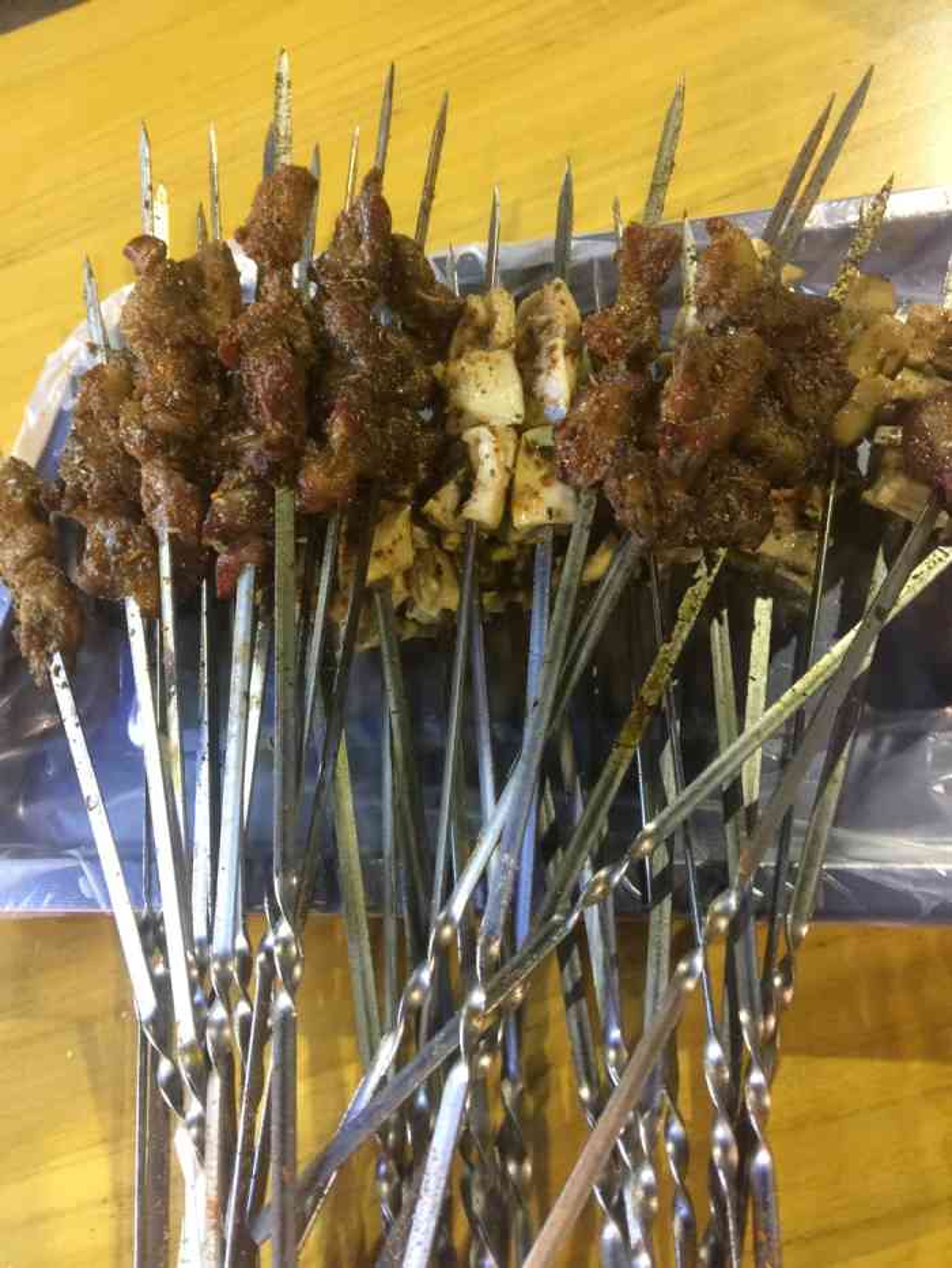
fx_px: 1063
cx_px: 476
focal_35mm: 29
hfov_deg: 48.2
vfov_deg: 61.7
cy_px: 634
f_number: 2.2
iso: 100
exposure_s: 1/10
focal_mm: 4.15
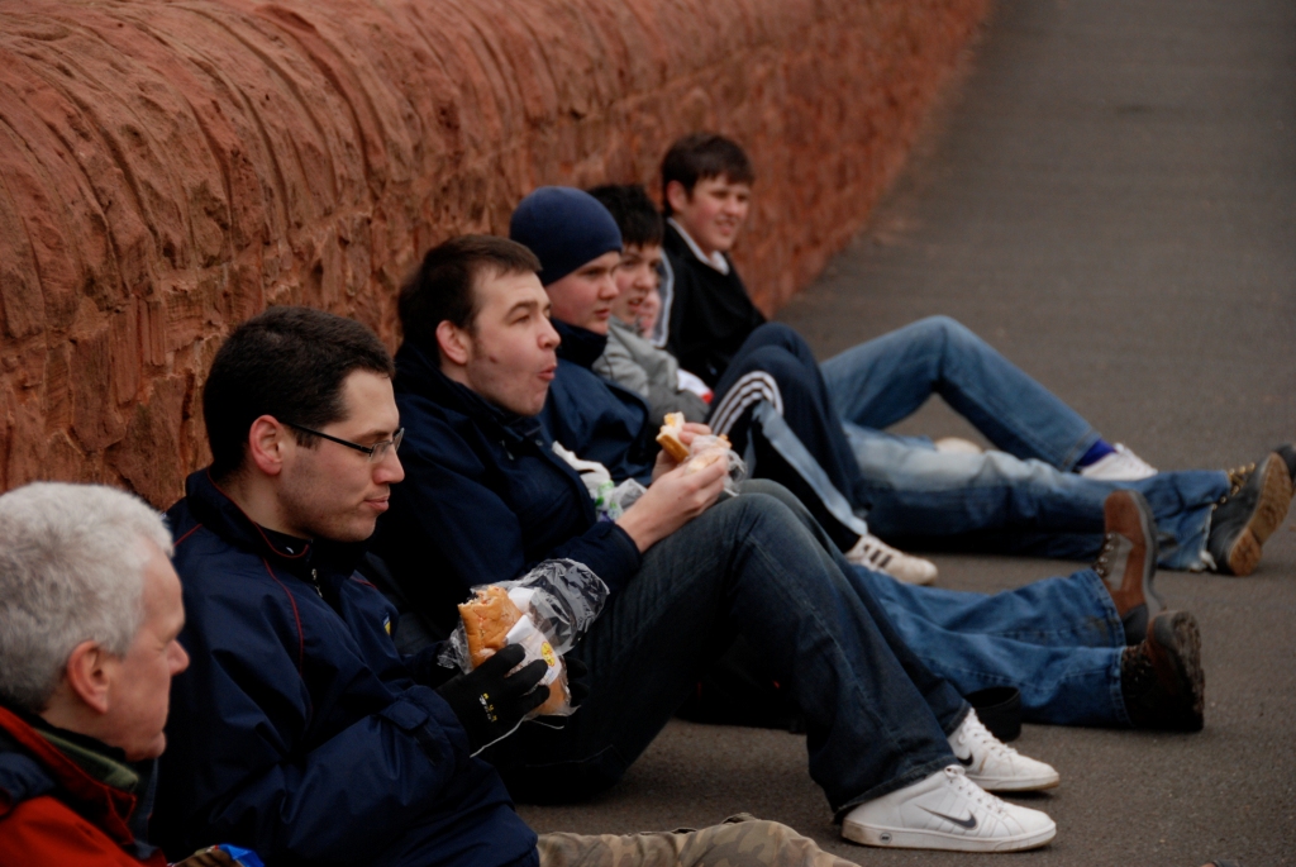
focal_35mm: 142
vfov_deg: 9.7
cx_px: 648
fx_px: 5135
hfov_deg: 14.4
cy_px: 434
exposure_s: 1/640
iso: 400
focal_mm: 95
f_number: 5.3
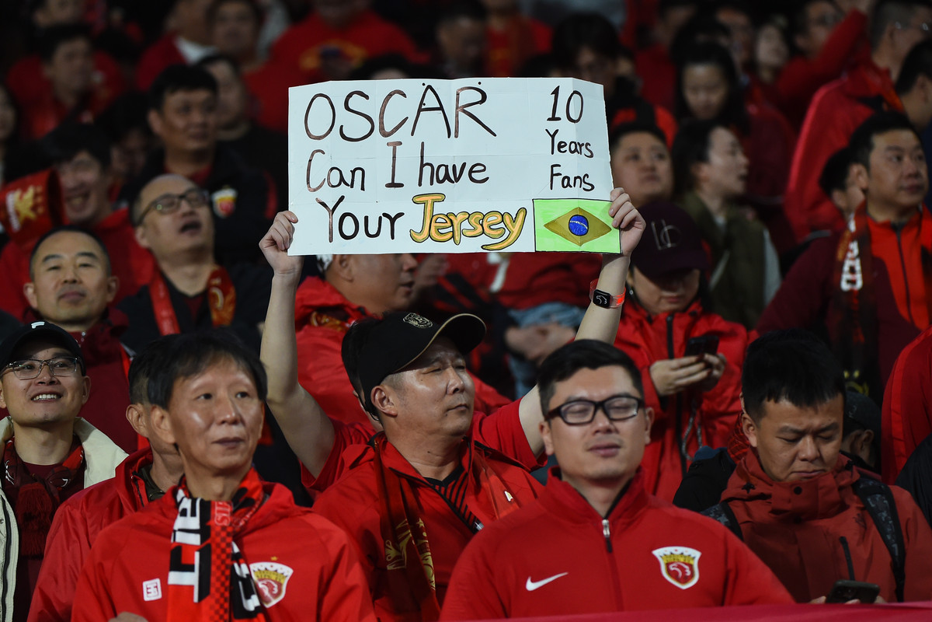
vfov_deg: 6.5
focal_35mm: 210
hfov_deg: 9.8
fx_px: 5436
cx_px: 466
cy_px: 311
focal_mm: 210
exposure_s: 1/500
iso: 2500
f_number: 4
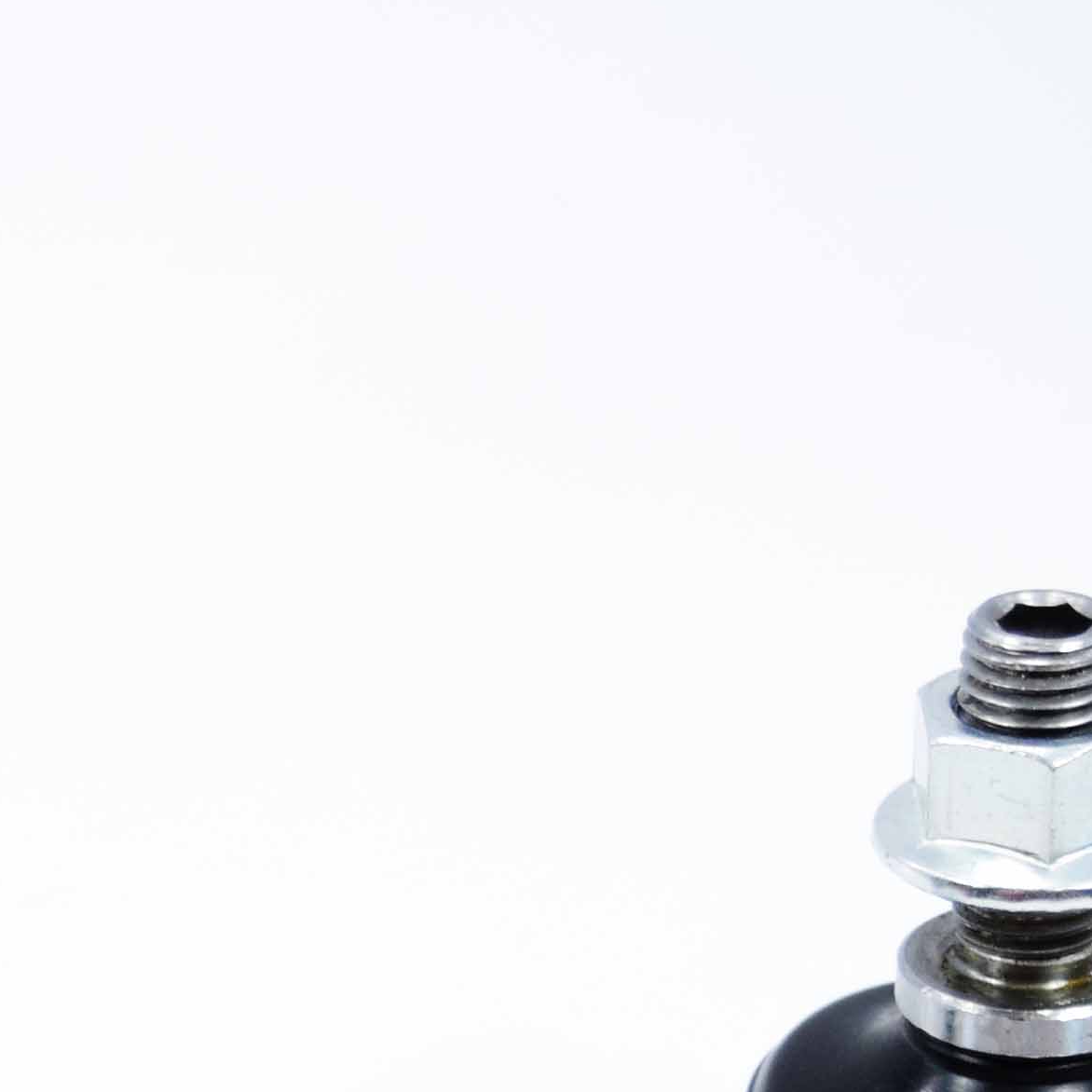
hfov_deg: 9.8
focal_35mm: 176
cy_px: 1289
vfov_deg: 9.8
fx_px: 6288
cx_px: -207
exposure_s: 1/160
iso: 500
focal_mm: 27
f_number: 4.5
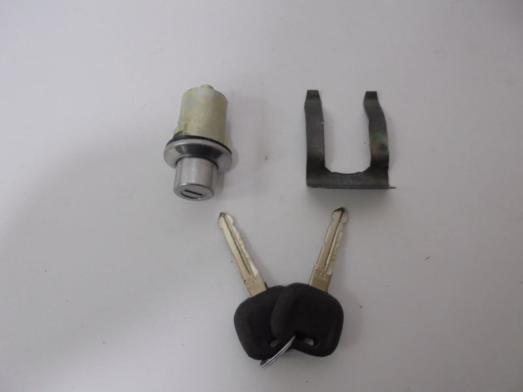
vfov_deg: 53.1
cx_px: 262
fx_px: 393
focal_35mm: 26
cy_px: 196
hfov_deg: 67.3
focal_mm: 4.6
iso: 400
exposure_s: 1/30
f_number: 3.5
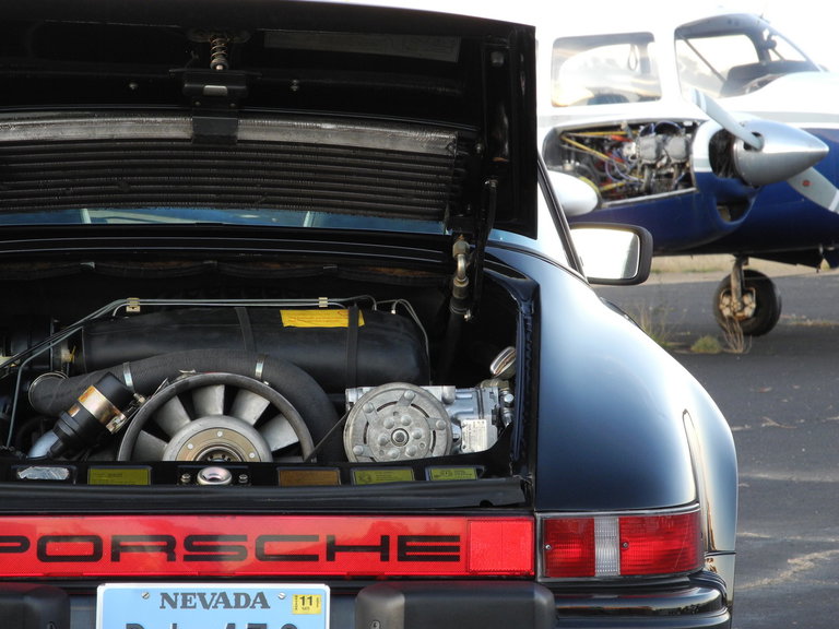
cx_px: 420
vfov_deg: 8.6
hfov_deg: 11.4
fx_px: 4193
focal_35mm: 173
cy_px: 314
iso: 281
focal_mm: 37
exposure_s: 1/30
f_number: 5.6
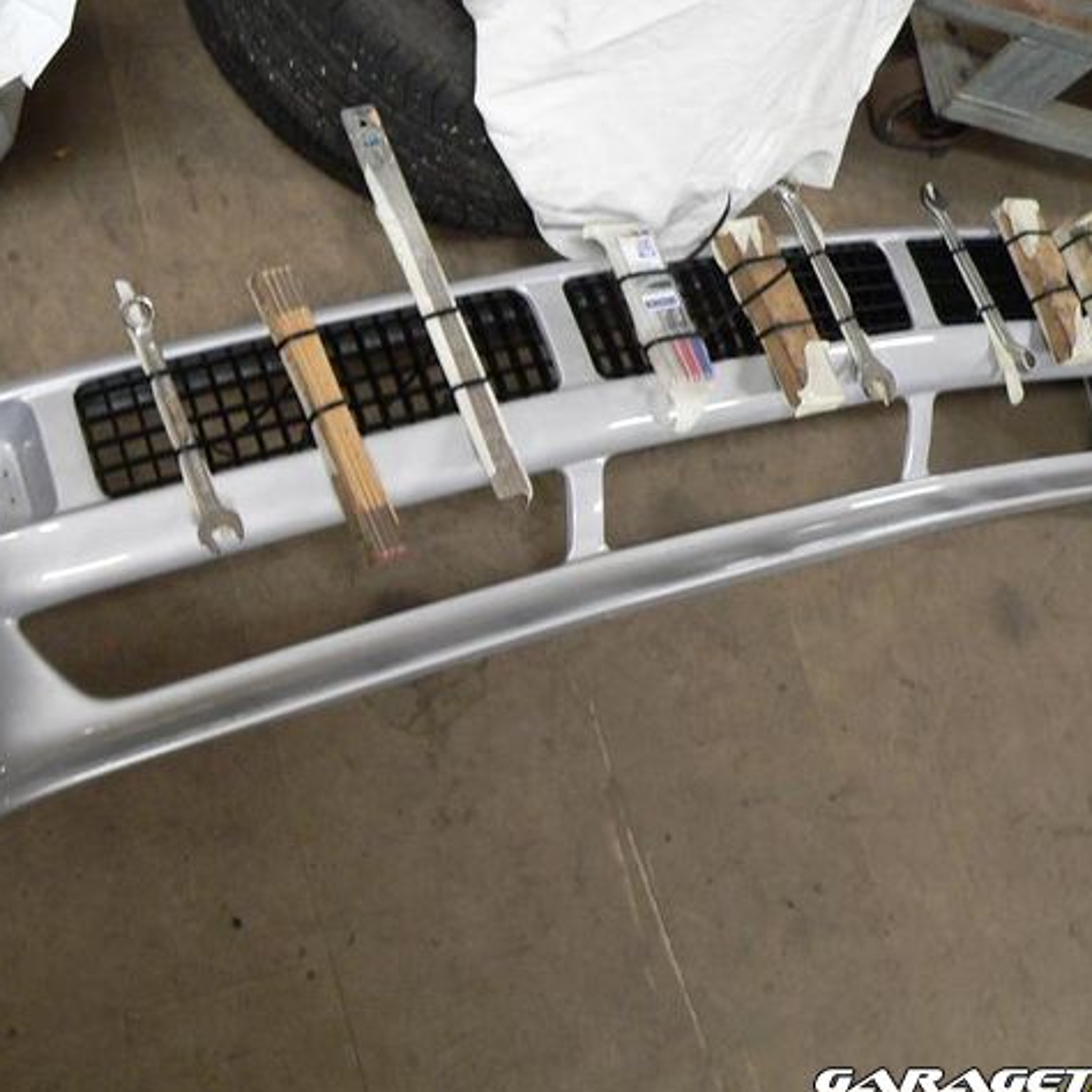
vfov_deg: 39.2
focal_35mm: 43
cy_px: 551
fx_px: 1535
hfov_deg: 39.1
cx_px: 472
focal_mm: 6
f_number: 2.8
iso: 200
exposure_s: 1/8
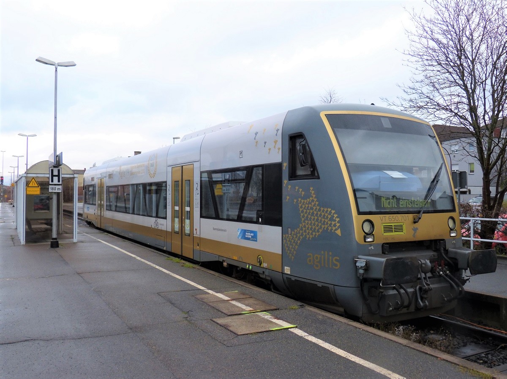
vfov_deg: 45.4
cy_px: 190
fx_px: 454
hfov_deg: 58.4
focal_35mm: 31
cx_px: 254
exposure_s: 1/125
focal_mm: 5.4
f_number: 3.5
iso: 100
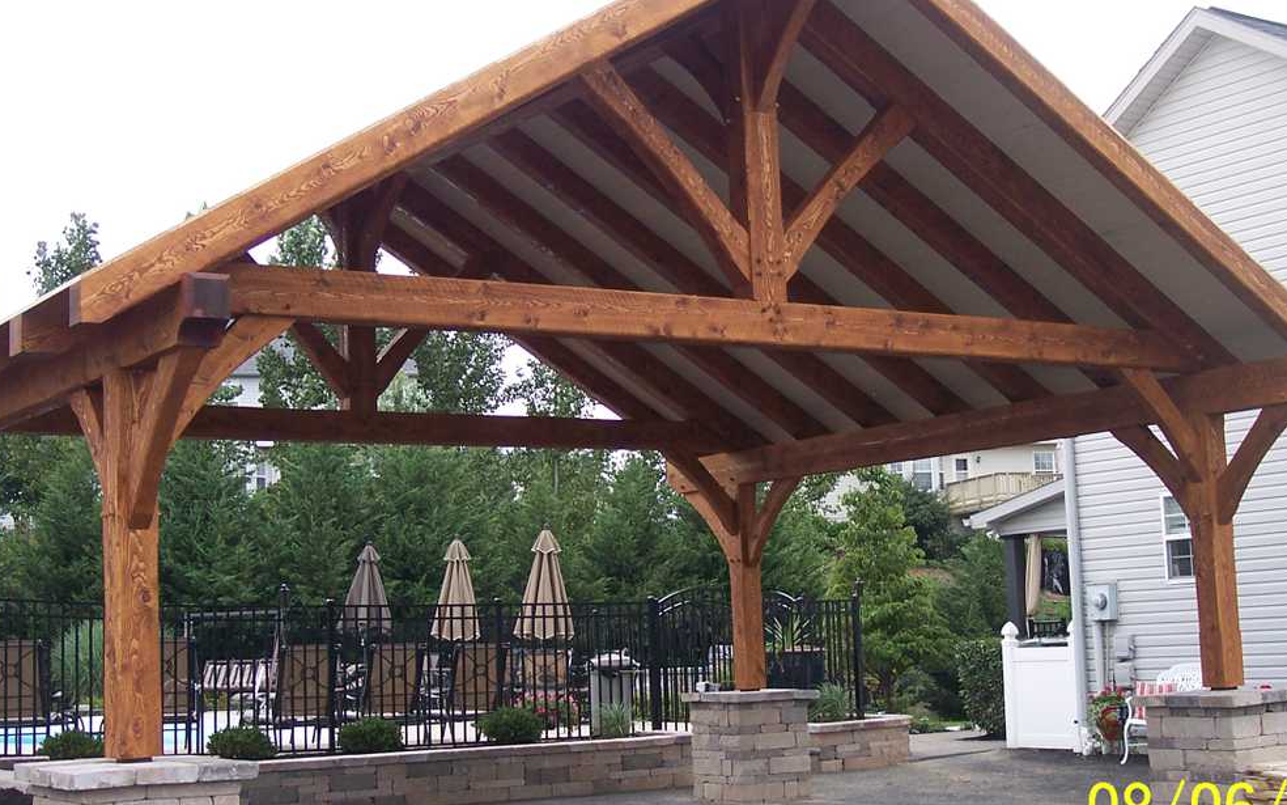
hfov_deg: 36.3
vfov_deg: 23.1
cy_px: 319
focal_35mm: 56
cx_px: 649
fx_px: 1964
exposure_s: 1/125
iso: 100
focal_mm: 8
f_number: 3.4
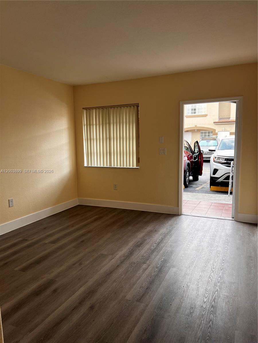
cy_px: 172
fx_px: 258
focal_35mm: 26
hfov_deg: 53.1
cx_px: 129
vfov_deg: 67.3
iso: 64
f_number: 1.5
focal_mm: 5.7
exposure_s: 1/151
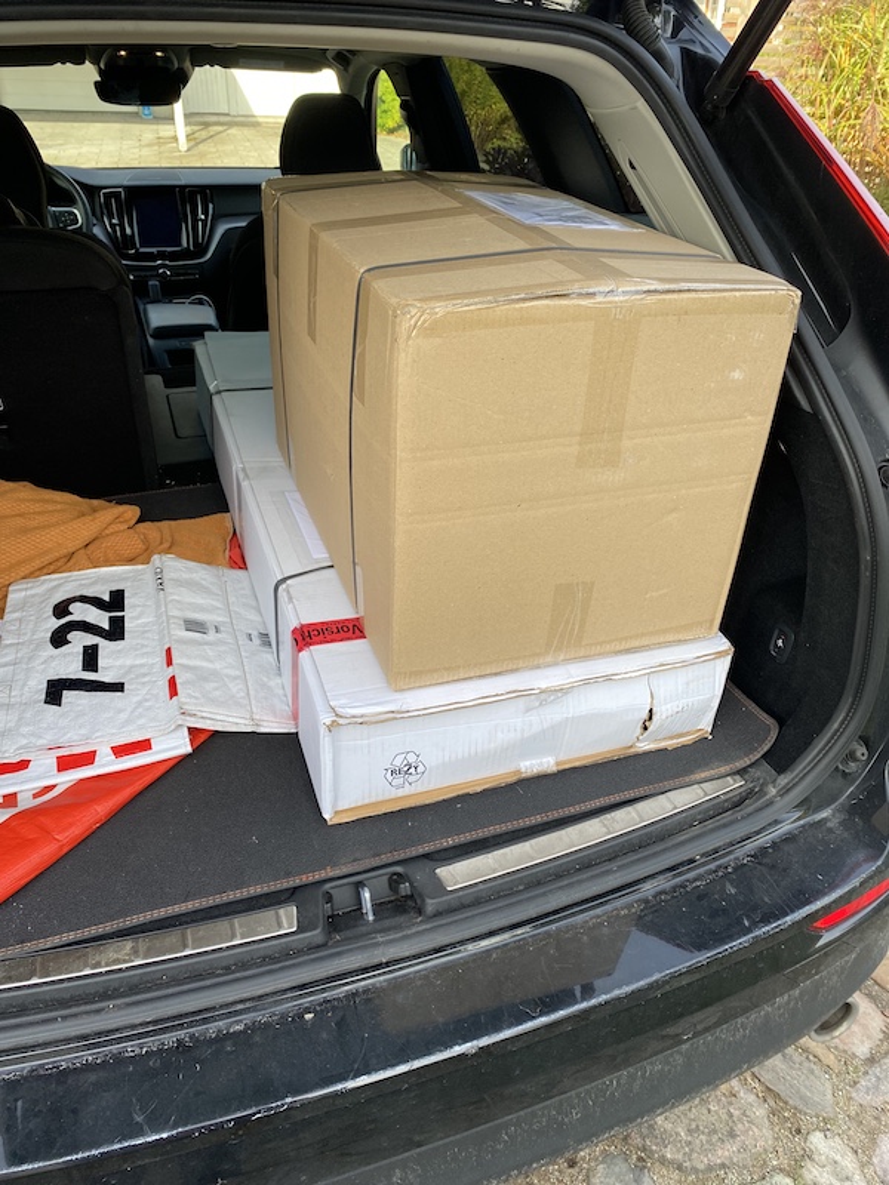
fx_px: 890
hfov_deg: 53.1
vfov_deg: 67.3
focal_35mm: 26
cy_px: 592
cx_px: 444
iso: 32
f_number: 1.8
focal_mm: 4.25
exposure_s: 1/308
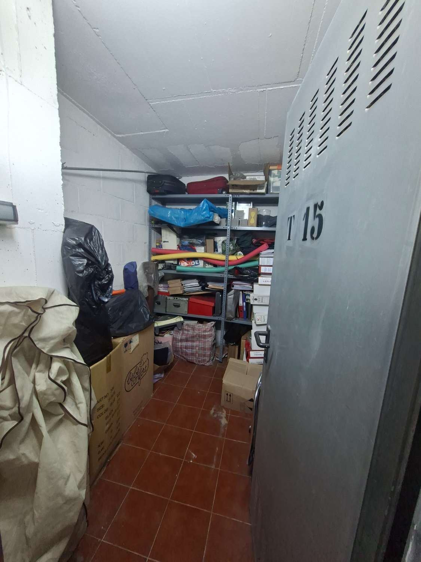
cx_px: 210
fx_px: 211
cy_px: 281
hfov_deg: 89.9
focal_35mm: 13
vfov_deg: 106.2
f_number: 2.2
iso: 250
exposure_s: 1/25
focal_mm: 1.74
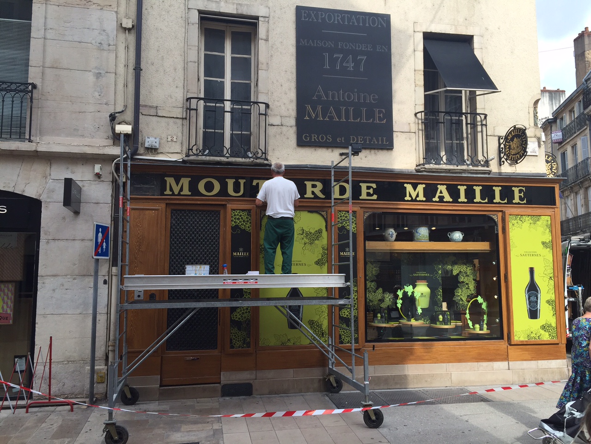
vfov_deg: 48.2
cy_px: 222
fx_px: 495
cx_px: 296
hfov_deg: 61.7
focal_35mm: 29
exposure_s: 1/706
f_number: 2.2
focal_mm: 4.15
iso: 32
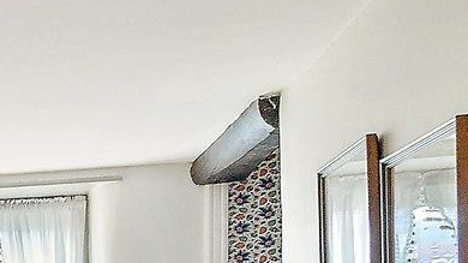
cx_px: -593
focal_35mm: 88
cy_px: 441
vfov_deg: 12.7
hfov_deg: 15.7
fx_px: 1092
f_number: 4
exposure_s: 1/60
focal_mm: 16
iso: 2500
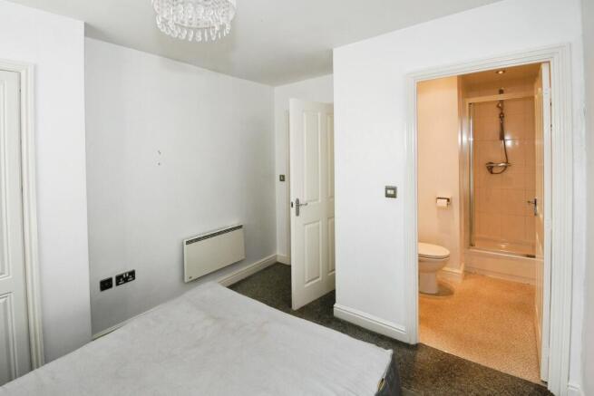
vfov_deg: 77.4
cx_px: 297
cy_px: 198
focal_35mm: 15
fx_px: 248
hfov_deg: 100.4
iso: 800
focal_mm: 10
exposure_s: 1/60
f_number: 7.1
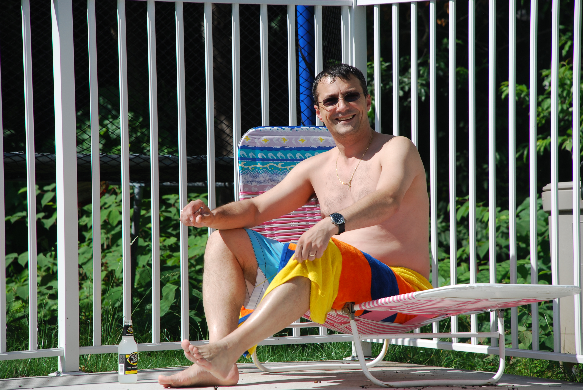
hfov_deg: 10.1
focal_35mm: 202
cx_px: 292
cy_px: 195
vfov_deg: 6.8
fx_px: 3283
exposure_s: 1/250
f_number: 8
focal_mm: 135
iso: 100
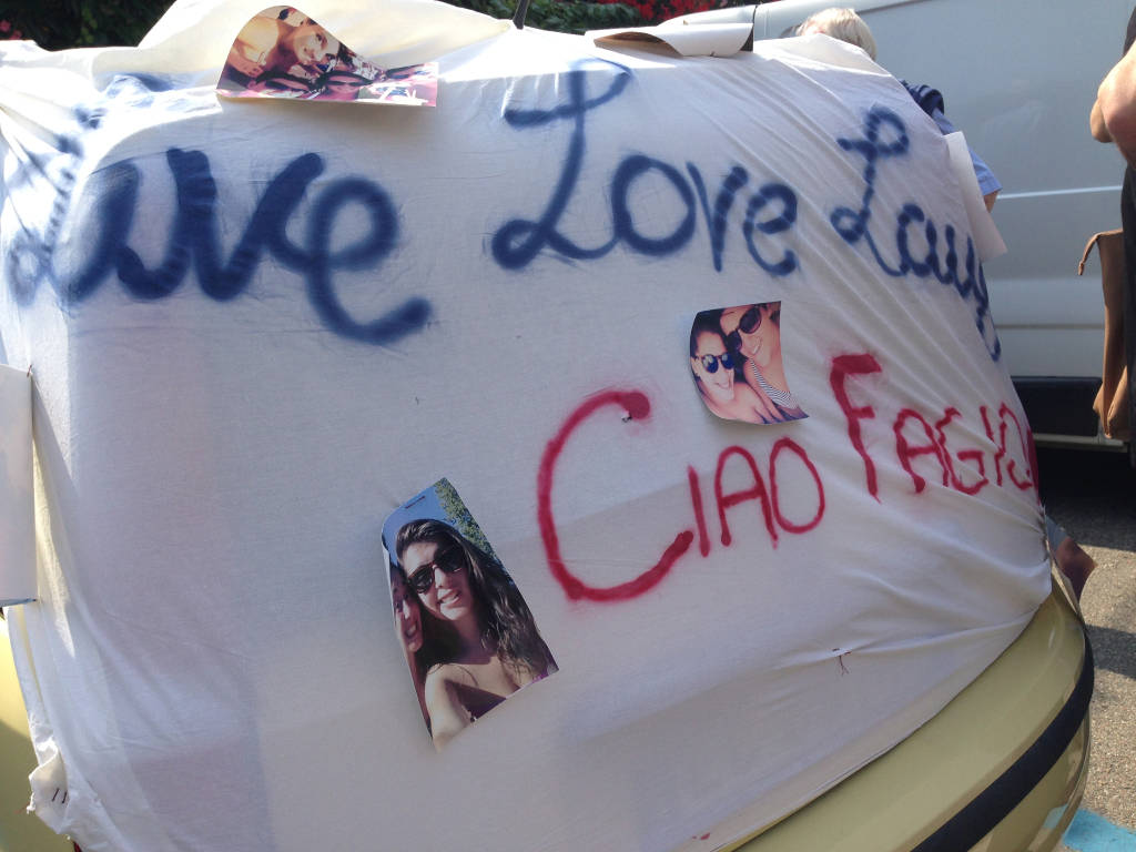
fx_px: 1083
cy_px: 426
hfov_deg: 55.4
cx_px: 568
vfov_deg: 42.9
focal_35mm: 33
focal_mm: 4.12
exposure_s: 1/1022
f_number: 2.4
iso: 50
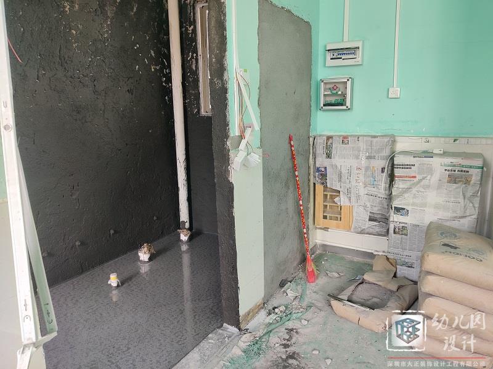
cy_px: 184
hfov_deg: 65.3
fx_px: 385
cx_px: 246
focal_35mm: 27
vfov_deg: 51.4
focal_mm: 4.75
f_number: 1.75
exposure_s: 1/50
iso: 200
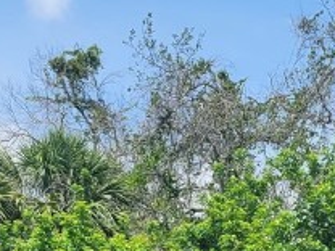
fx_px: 1239
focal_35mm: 128
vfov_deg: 11.2
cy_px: 344
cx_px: 121
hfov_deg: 15.4
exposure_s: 1/2671
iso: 40
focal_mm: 5.4
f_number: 1.8
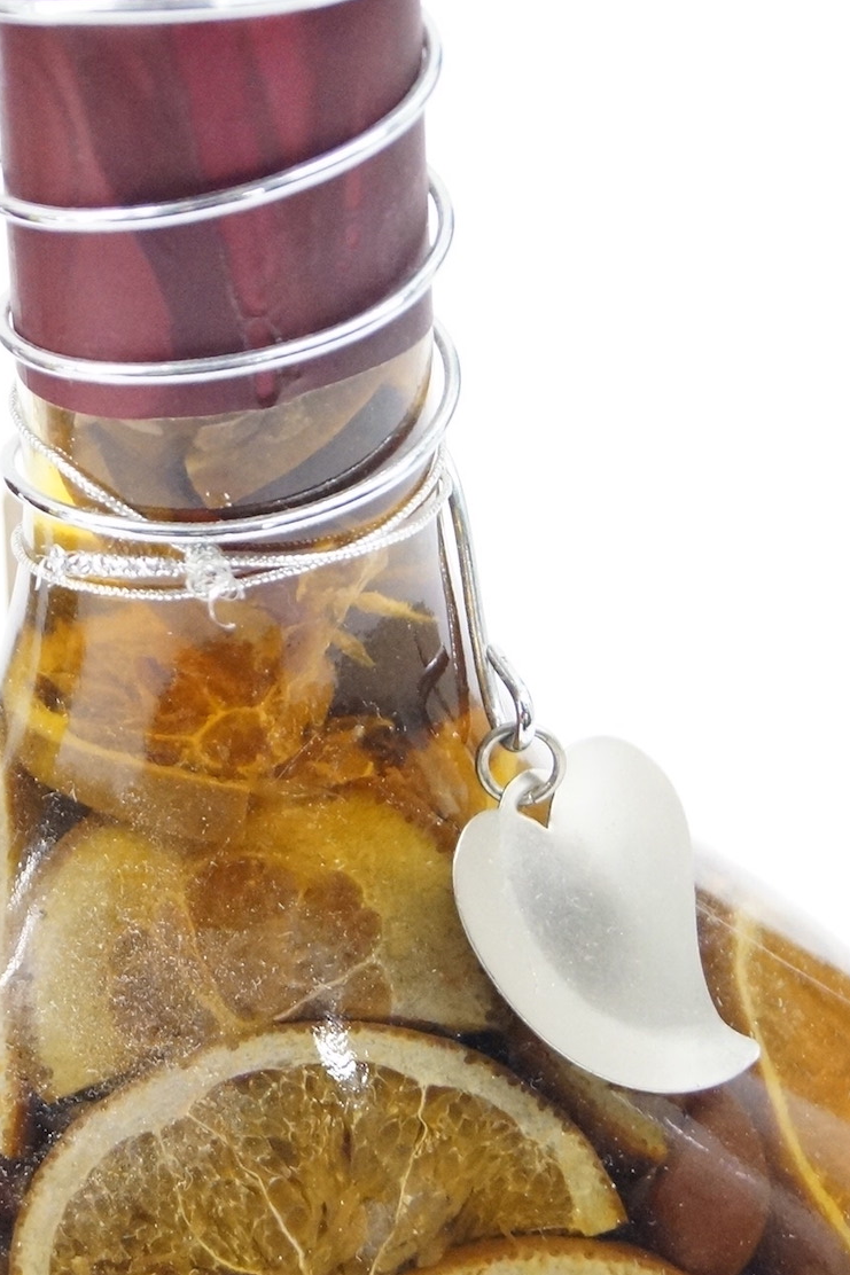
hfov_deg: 13.8
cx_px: 234
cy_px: 715
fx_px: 3505
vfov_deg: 20.6
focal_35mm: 99
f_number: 5
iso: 3200
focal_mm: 35
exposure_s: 1/40
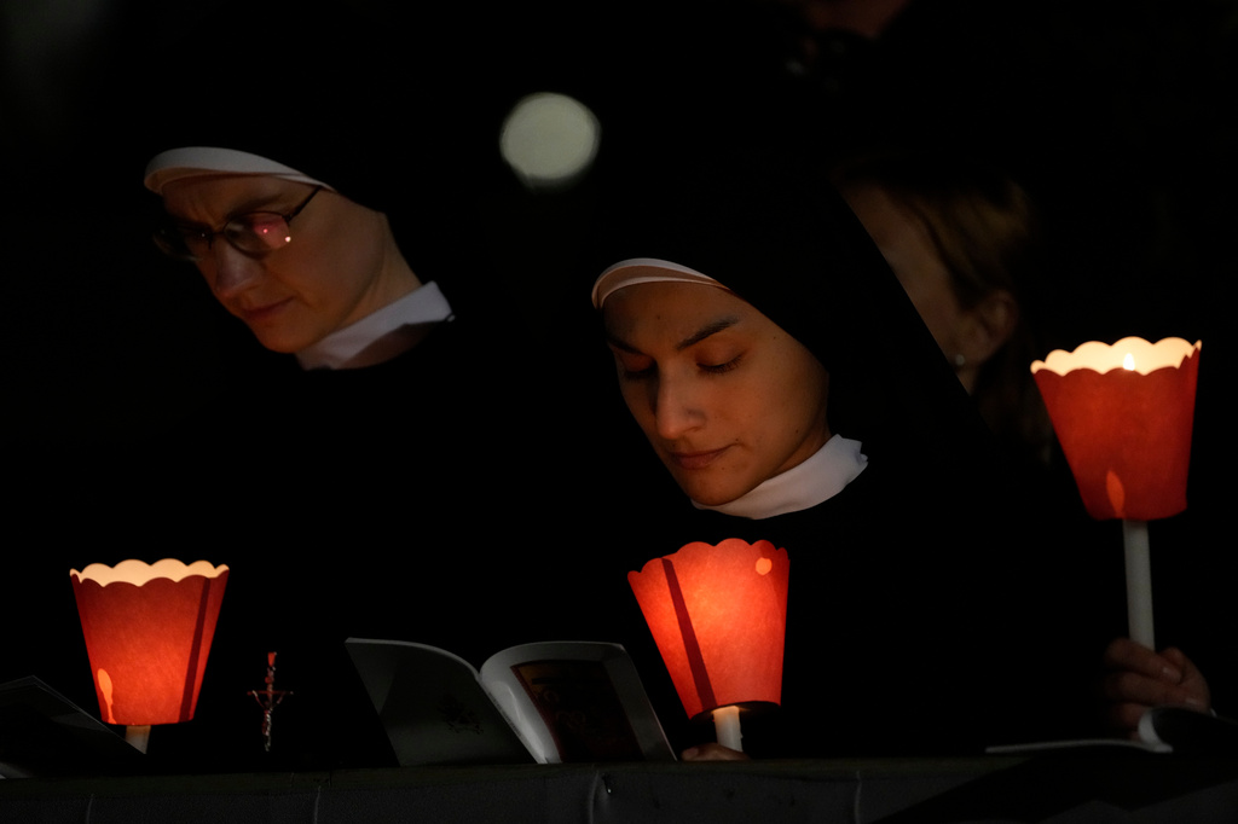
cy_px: 412
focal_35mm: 400
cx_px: 619
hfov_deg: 5.2
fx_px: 13750
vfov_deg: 3.4
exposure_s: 1/160
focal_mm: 400
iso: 6400
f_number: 5.6
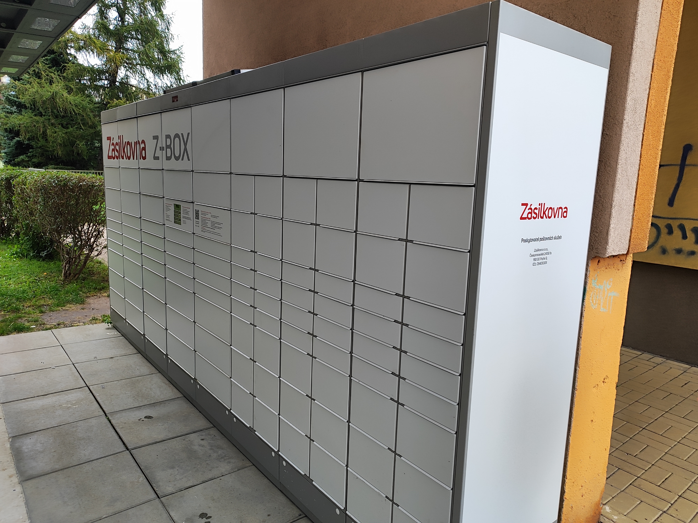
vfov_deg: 56.8
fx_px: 484
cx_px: 349
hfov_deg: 71.6
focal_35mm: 24
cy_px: 262
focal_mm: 5.89
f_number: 1.89
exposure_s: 1/100
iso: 69
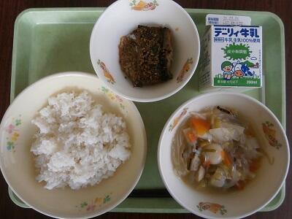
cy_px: 110
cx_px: 146
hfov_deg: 67.3
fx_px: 219
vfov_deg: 53.1
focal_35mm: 26
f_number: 2.8
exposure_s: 1/60
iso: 80
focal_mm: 4.7
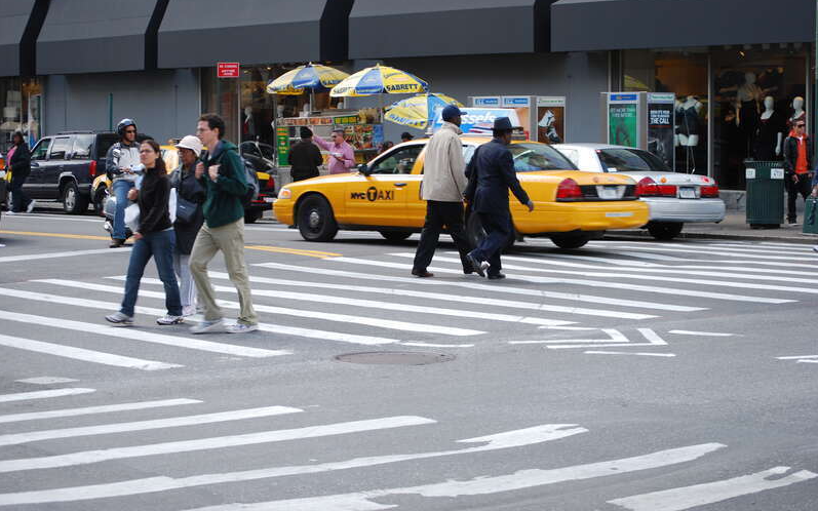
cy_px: 252
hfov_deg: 24.5
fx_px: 1884
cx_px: 408
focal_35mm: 85
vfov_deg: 15.5
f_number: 5.6
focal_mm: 55
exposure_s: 1/125
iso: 100
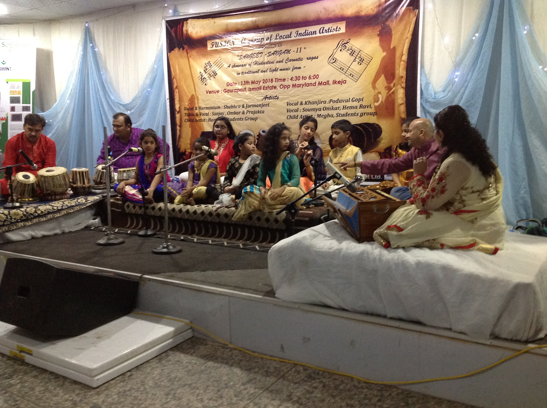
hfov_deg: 52.7
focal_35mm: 35
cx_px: 274
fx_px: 552
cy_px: 204
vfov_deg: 40.6
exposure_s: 1/15
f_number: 2.4
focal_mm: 4.28
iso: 320
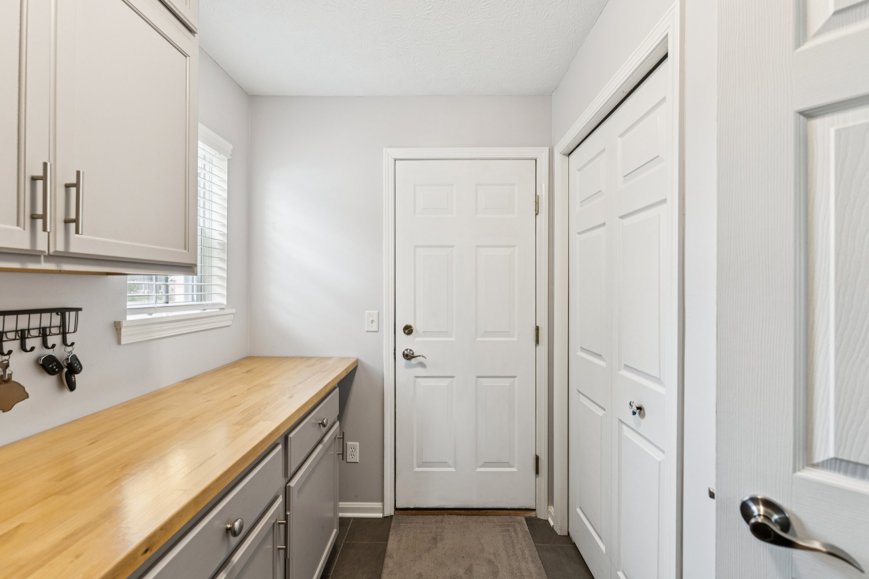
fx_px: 338
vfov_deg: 81.2
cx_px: 434
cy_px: 290
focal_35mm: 14
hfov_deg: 104.3
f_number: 4.5
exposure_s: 1/25
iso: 200
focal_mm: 14
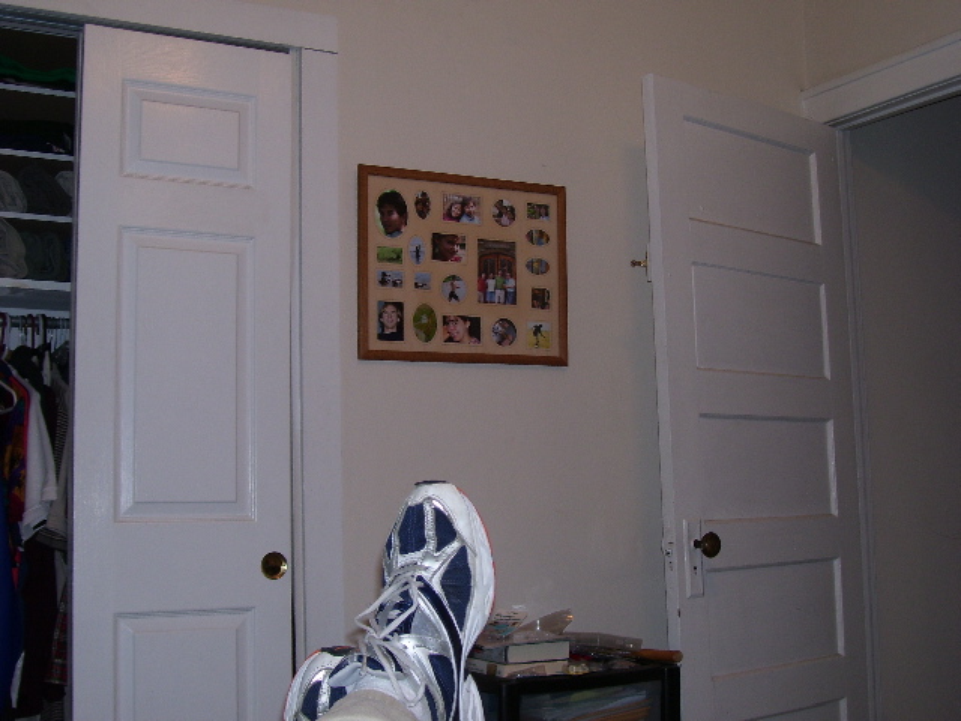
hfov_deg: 41.2
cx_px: 480
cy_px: 360
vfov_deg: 31.5
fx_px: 1277
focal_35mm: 46
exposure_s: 1/60
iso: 80
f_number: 3
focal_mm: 7.6
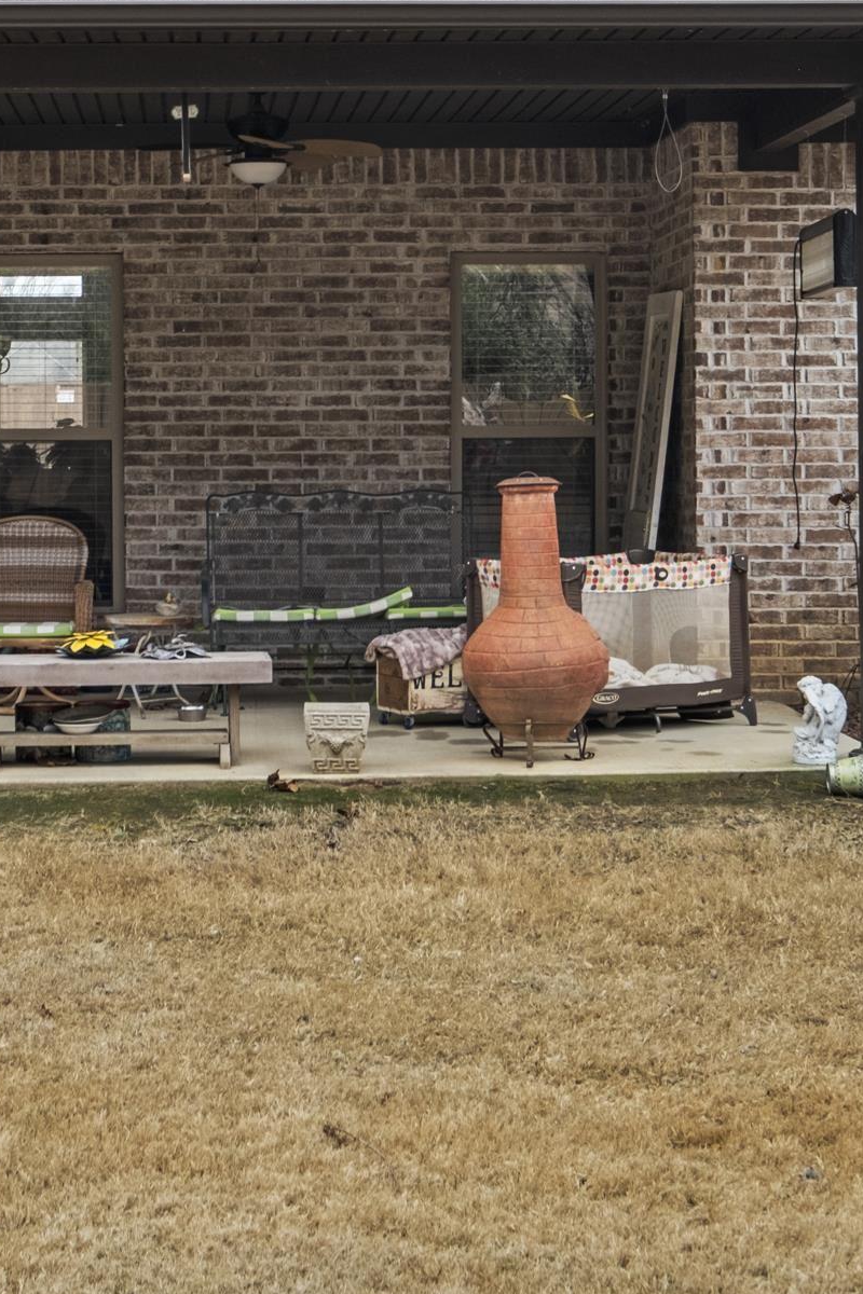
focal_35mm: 75
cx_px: 213
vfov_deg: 26.9
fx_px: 2697
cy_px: 443
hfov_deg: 18.1
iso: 400
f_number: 9
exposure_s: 1/20
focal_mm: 24
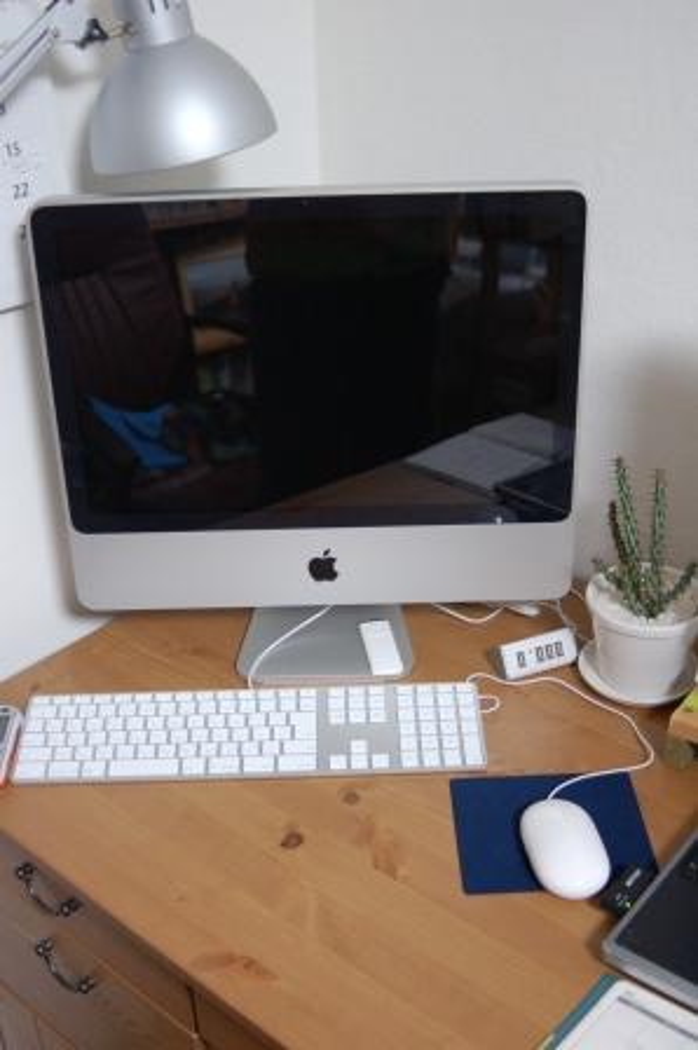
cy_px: 525
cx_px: 349
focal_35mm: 42
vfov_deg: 46.4
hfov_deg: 31.8
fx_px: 1223
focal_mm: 28
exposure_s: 1/15
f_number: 3.3
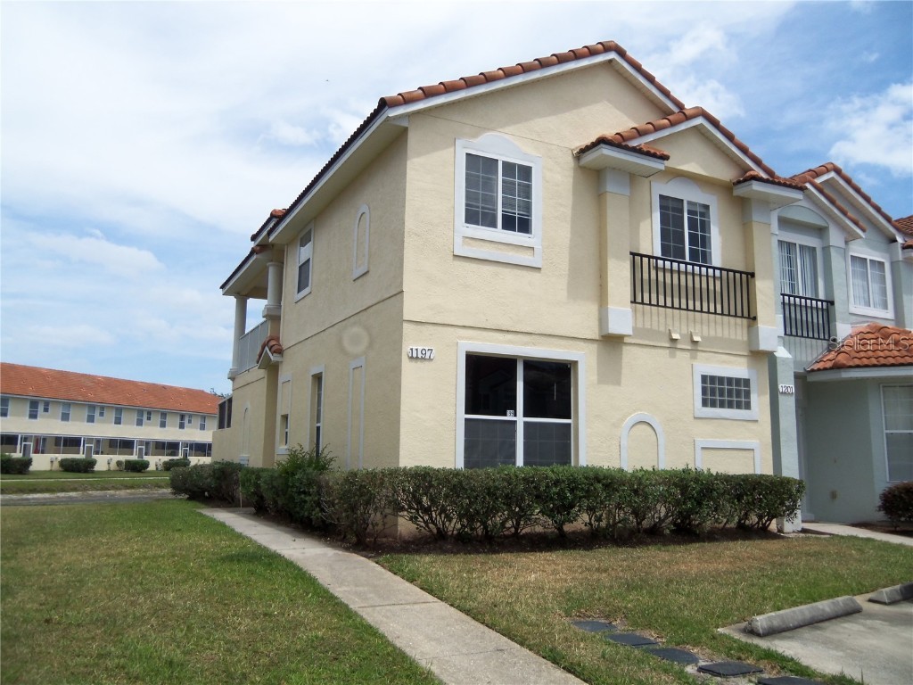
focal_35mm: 28
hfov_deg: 63.4
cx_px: 456
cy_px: 342
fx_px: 739
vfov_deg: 49.7
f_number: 10.8
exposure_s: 1/100
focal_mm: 5.1
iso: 64
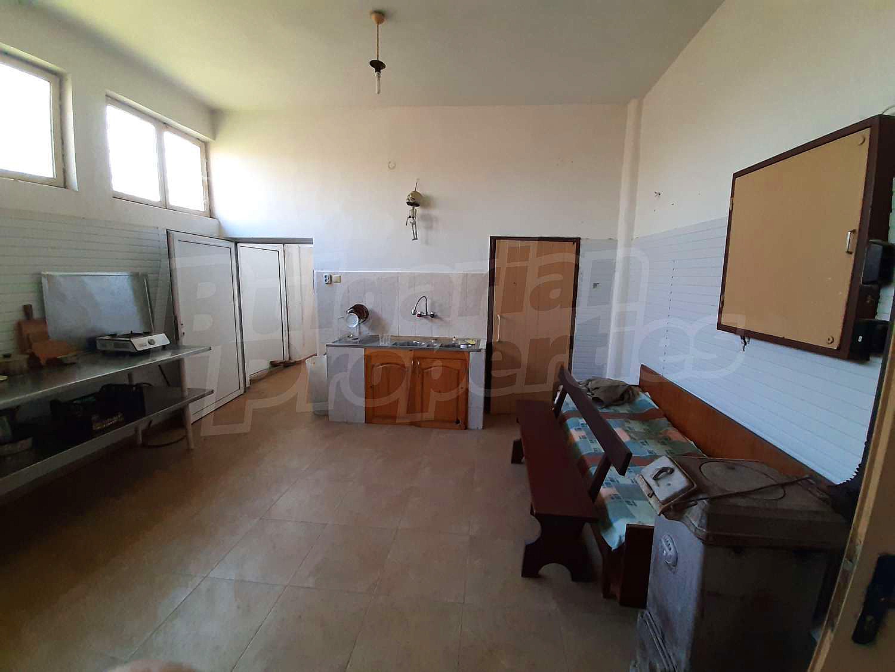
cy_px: 336
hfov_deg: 106.2
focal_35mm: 13
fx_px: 336
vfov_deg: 89.9
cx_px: 448
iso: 200
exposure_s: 1/33
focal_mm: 1.42
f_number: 2.2
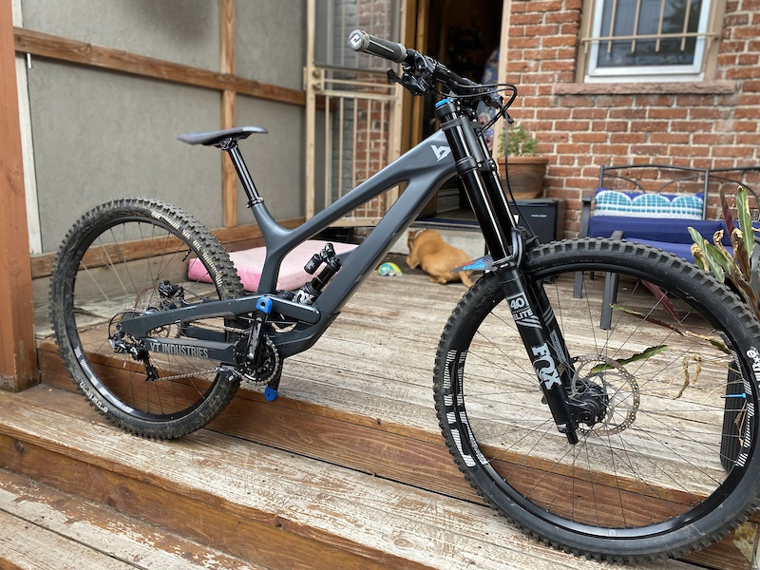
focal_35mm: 26
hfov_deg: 67.3
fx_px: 571
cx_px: 380
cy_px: 285
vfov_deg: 53.1
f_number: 1.8
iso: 64
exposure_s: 1/121
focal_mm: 4.25
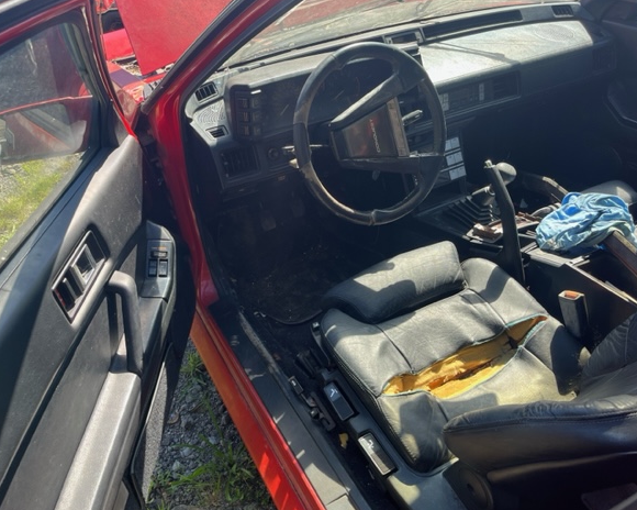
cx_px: 311
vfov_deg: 51.5
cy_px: 253
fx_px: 528
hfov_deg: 62.2
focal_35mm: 28
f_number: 1.6
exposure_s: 1/370
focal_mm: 5.1
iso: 50
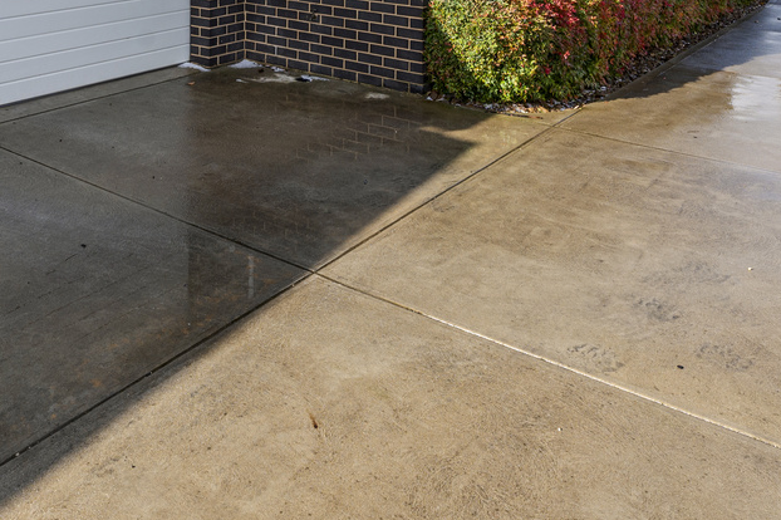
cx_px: 231
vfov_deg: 30.8
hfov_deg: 51.7
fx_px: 781
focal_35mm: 36
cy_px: -112
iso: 200
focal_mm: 14
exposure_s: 1/160
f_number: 9
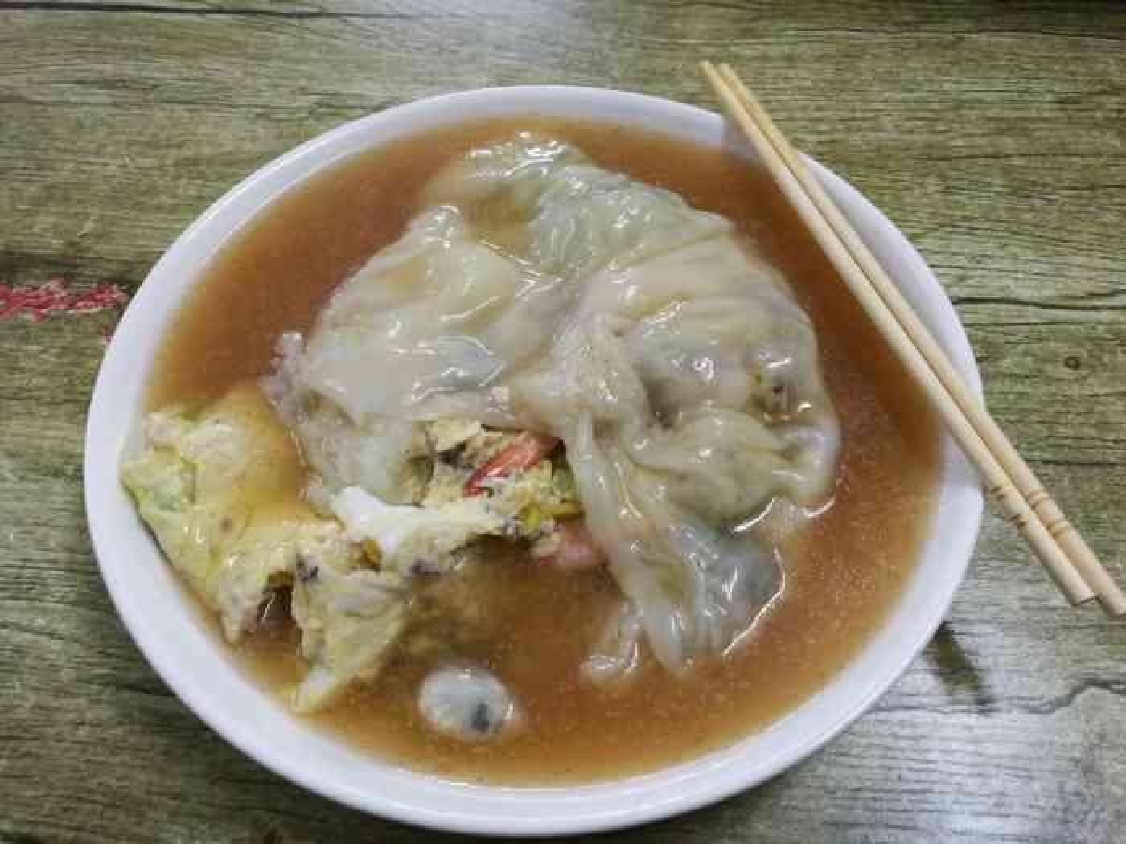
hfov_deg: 65.3
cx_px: 563
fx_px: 878
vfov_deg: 51.4
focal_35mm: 27
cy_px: 422
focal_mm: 4.5
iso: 400
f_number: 2.2
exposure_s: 1/20
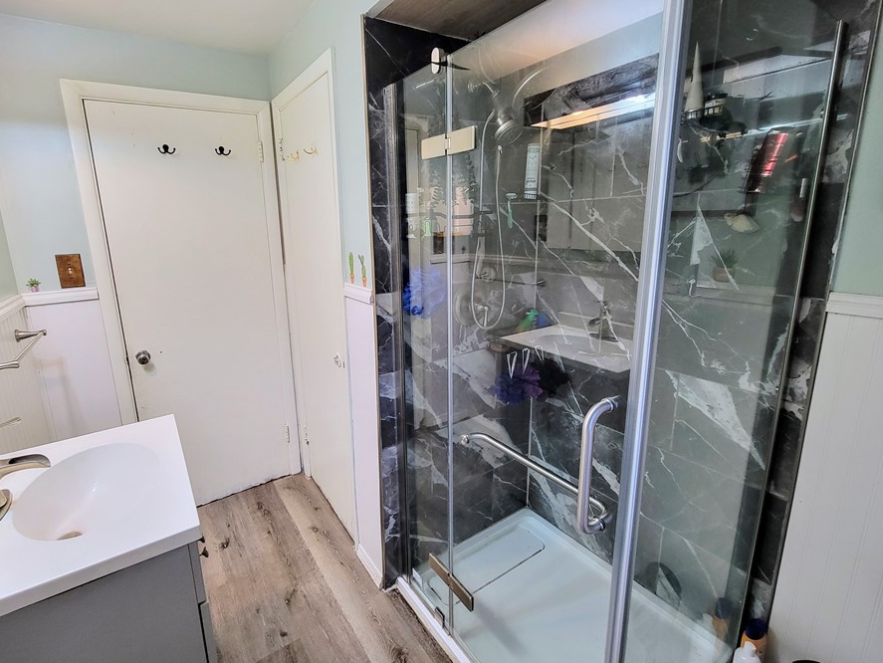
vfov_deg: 81.7
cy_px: 315
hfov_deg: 97.7
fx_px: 383
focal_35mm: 15
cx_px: 391
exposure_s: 1/60
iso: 160
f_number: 2.2
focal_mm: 2.2
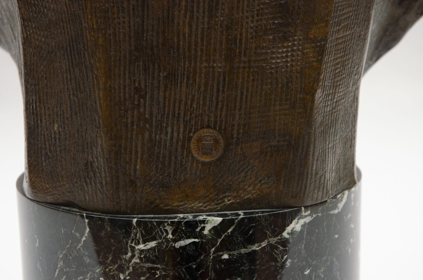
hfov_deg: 22.0
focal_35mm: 93
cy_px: 140
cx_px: 212
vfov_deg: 14.6
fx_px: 1091
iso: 200
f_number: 8
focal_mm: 62
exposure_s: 1/125
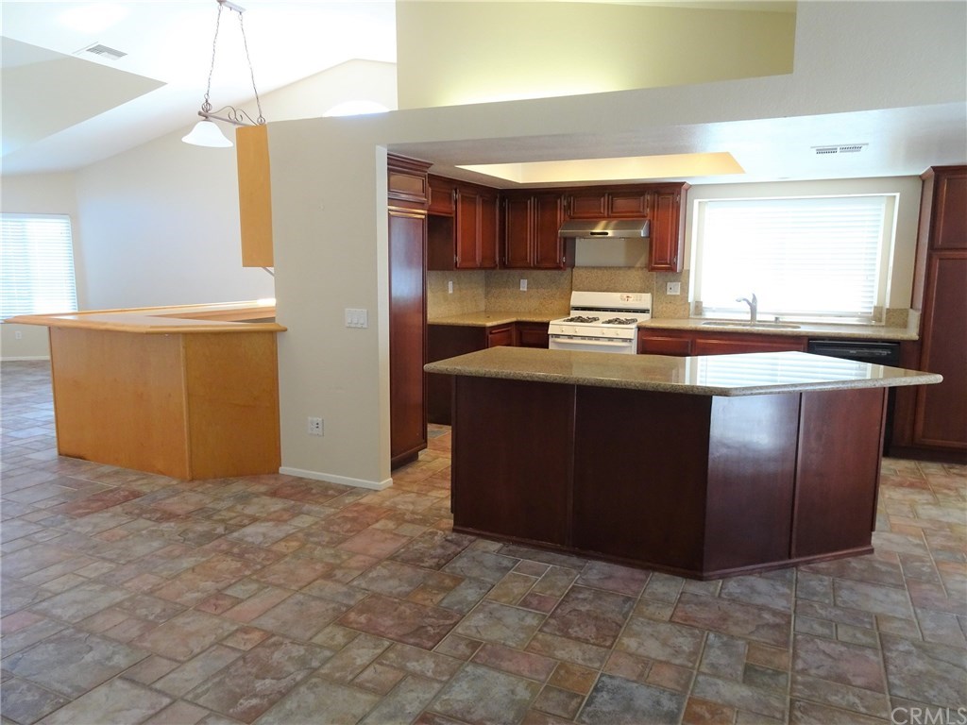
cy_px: 362
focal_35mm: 24
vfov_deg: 56.8
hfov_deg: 71.6
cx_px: 484
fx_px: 670
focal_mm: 4.1
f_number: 3.5
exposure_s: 1/30
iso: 200
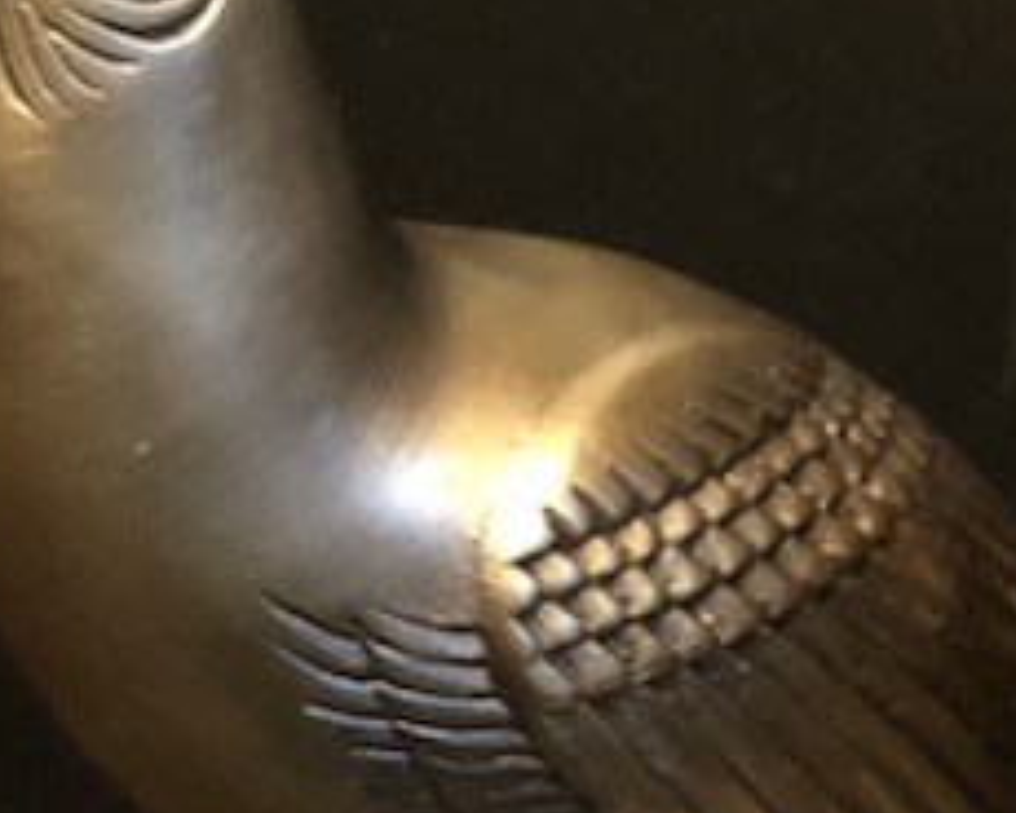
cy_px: 398
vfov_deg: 13.0
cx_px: 1303
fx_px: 3578
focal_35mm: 119
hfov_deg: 15.4
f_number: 1.8
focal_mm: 4
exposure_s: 1/4
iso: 200
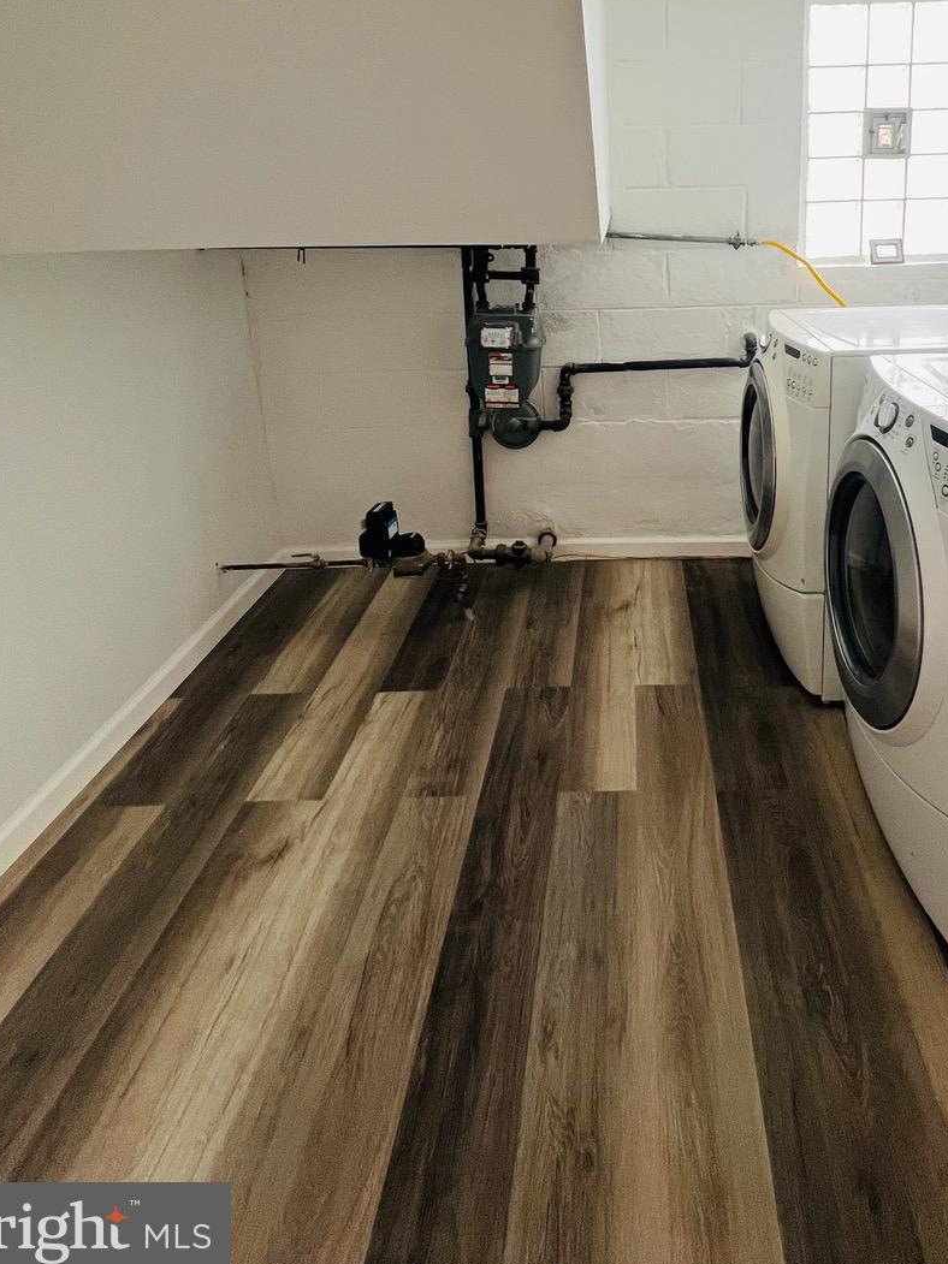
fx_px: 694
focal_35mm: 19
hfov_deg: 67.0
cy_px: 357
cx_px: 623
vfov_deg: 79.8
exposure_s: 1/120
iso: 160
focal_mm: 1.57
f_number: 1.8
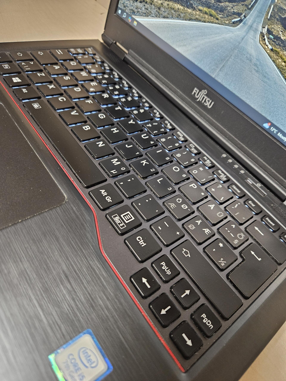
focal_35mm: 23
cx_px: 143
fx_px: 253
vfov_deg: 73.9
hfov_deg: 58.9
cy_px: 190
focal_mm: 5.4
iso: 500
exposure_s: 1/50
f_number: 1.8
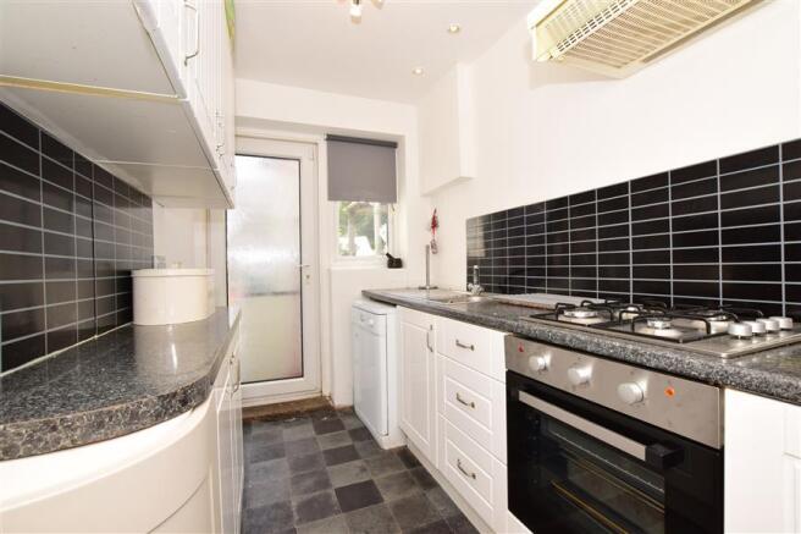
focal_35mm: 15
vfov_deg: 77.3
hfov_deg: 100.4
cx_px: 400
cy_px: 267
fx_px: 334
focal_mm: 10
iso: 400
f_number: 14
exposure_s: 1/60
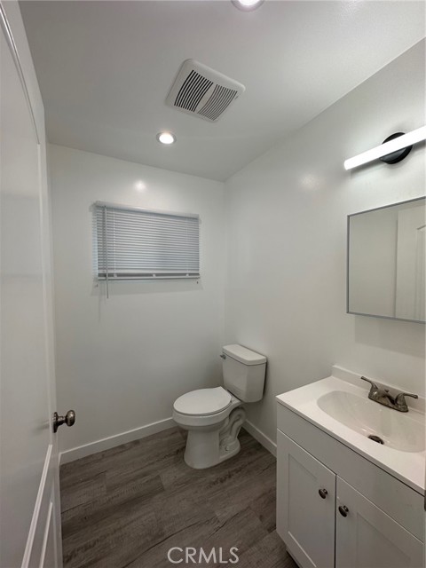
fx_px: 230
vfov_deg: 102.1
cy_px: 284
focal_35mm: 14
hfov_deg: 85.7
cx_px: 213
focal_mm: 2.22
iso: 40
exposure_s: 1/120
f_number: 2.2
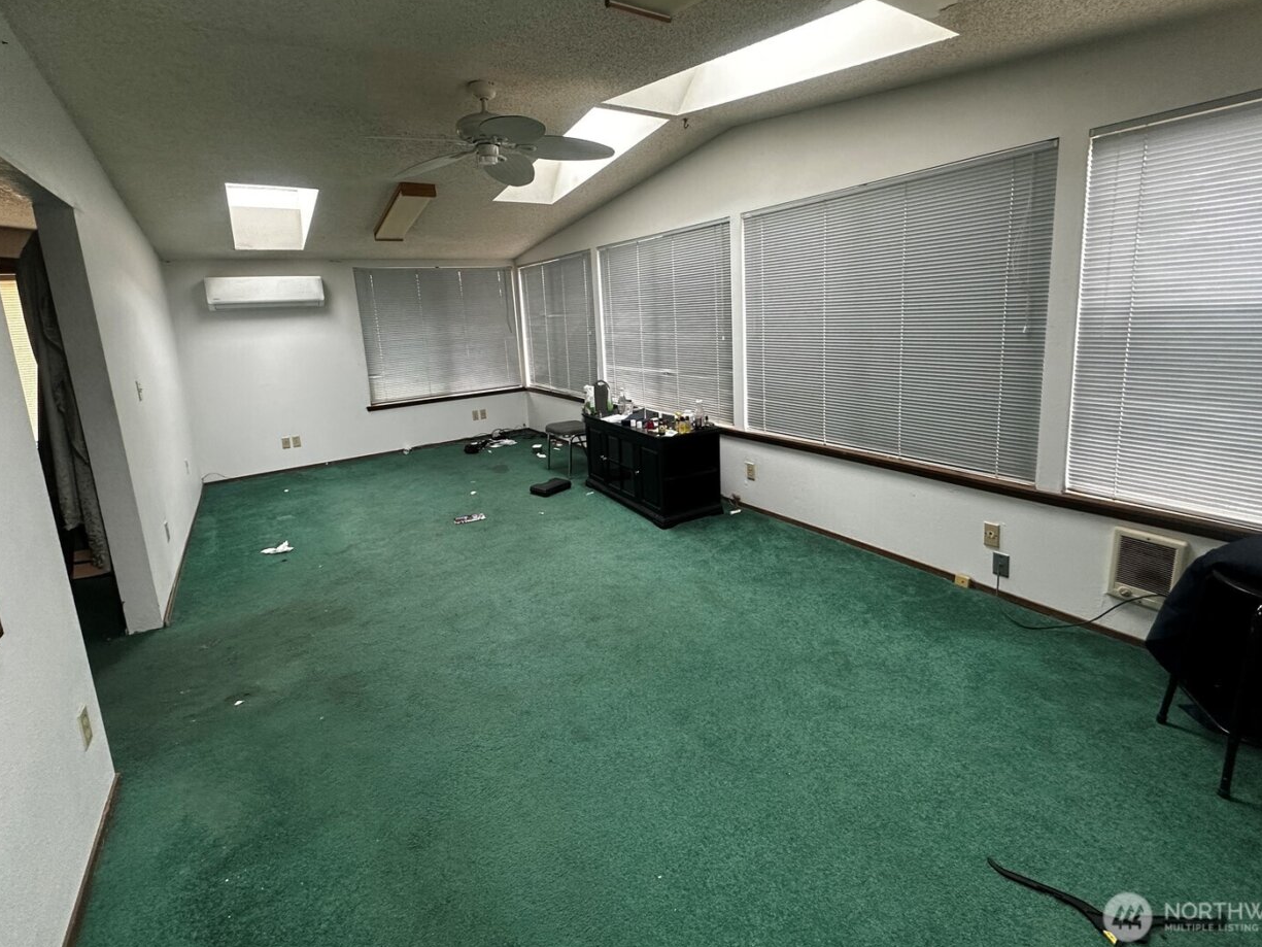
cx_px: 616
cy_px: 412
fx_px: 583
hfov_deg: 94.5
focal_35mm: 16
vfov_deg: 77.7
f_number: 2.2
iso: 250
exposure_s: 1/99
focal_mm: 2.22
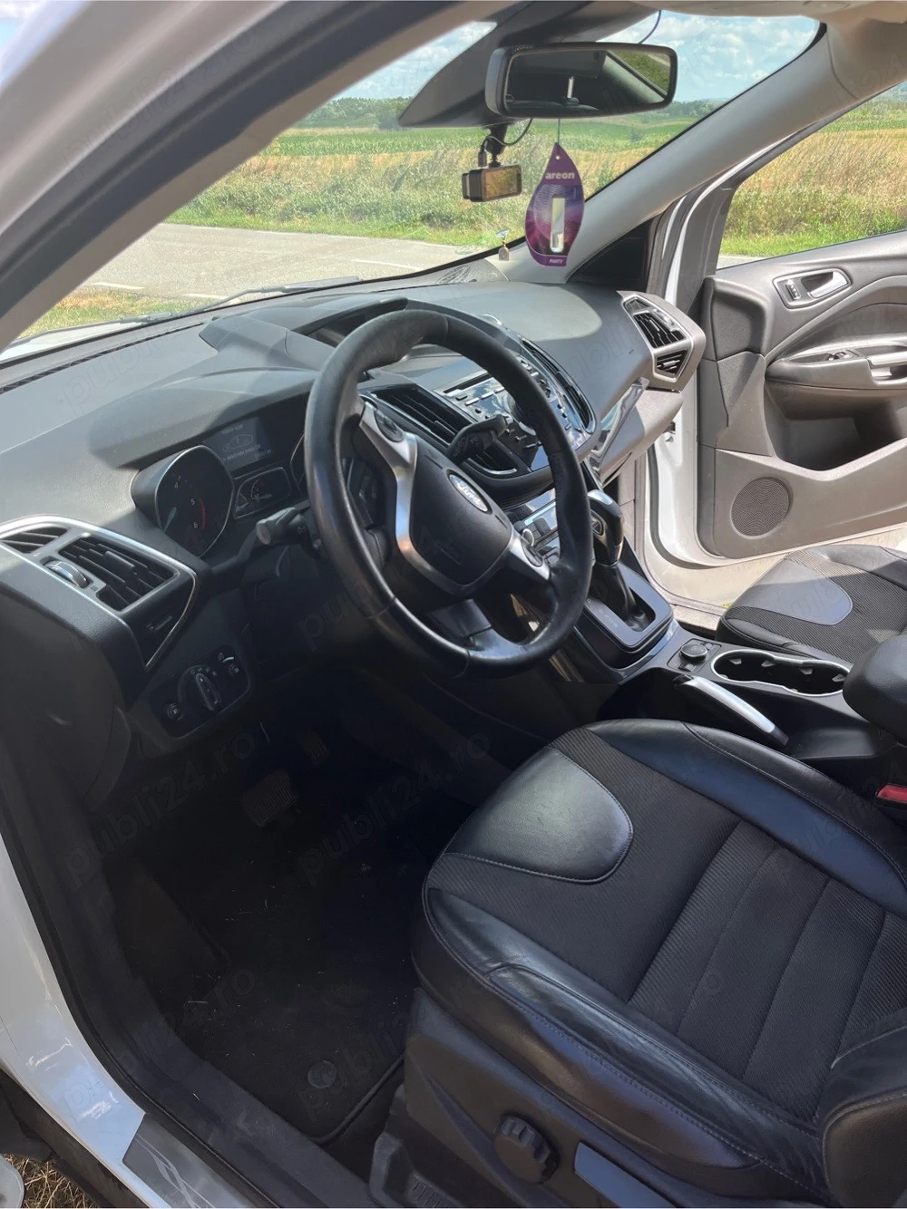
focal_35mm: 26
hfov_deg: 53.0
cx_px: 454
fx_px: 909
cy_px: 604
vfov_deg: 67.3
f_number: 1.6
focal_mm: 5.1
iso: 50
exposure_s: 1/1117
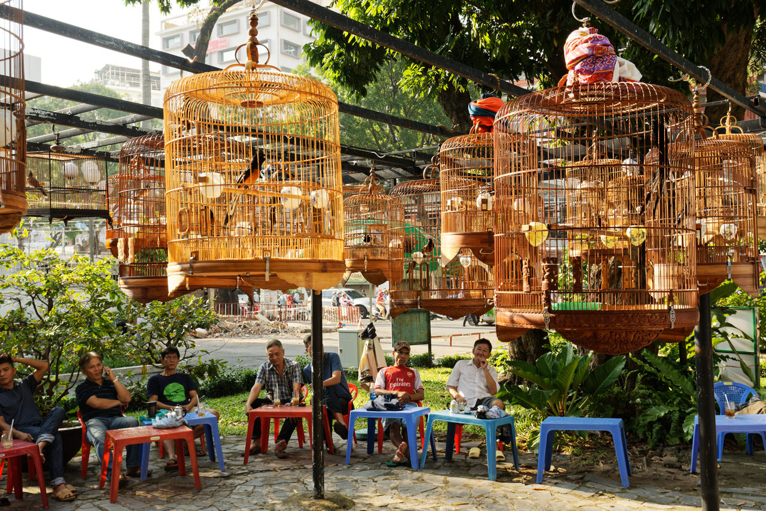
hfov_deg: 49.6
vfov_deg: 34.2
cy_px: 256
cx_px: 383
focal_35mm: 39
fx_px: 830
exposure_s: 1/125
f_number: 5.6
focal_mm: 26
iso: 100
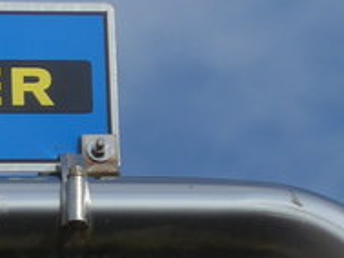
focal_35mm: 786
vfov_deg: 1.9
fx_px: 7816
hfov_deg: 2.5
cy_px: 683
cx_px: -93
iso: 80
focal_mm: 24.3
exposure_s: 1/640
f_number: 5.2
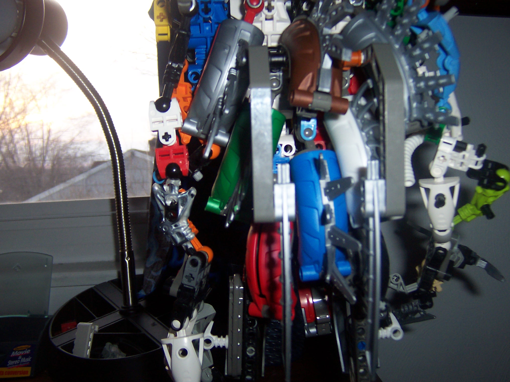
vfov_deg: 39.7
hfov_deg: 51.4
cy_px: 191
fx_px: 530
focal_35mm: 36
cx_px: 255
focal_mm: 5.6
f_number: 2.8
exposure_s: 1/60
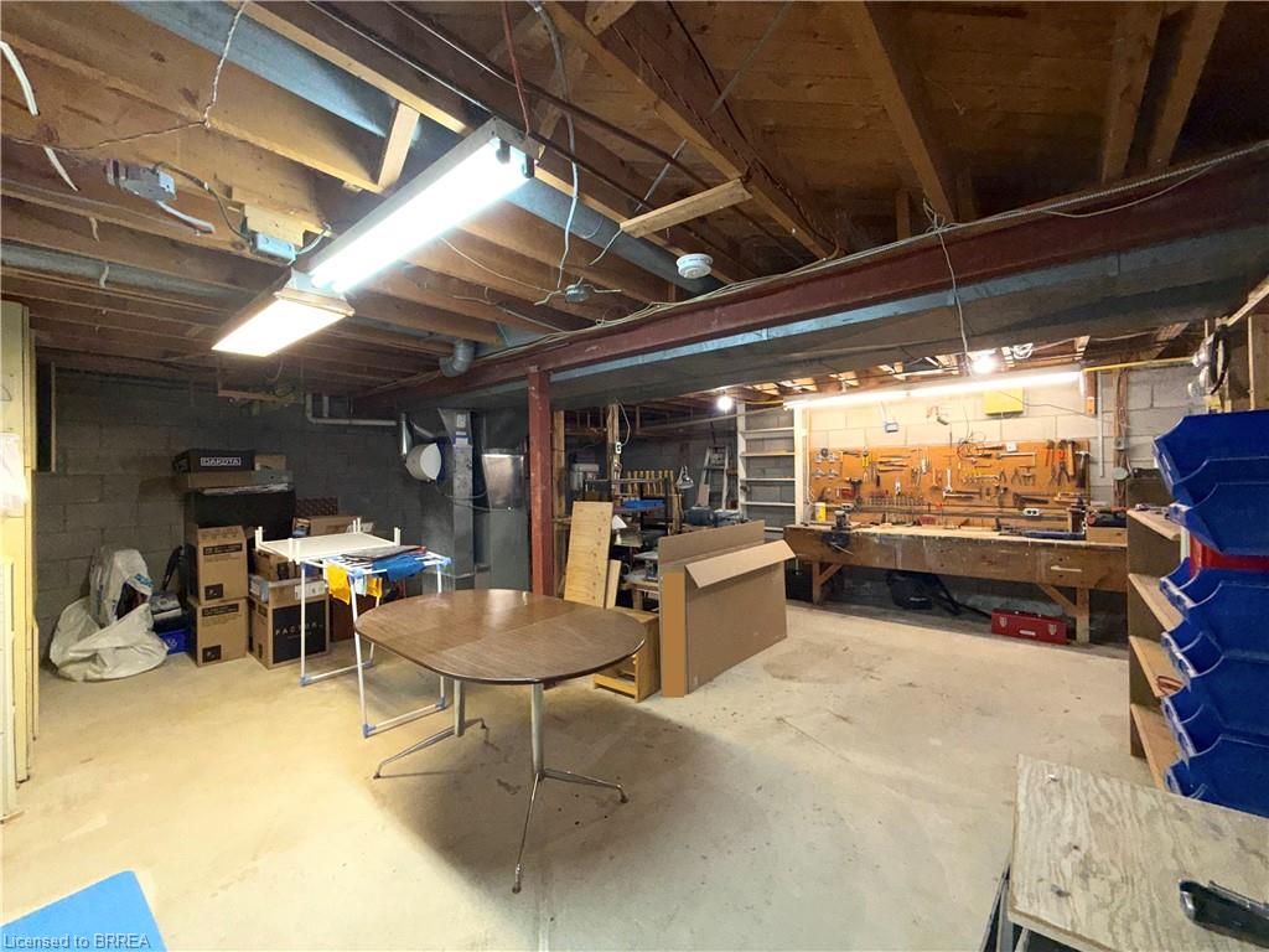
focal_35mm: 14
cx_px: 634
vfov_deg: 85.7
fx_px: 513
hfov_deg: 102.1
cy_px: 476
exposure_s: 1/64
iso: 80
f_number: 2.2
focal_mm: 2.2
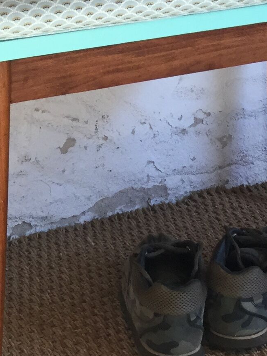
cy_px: 70
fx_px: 1193
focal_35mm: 116
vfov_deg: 16.8
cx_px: 151
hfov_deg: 12.8
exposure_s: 1/33
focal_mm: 3.3
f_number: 2.4
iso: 25
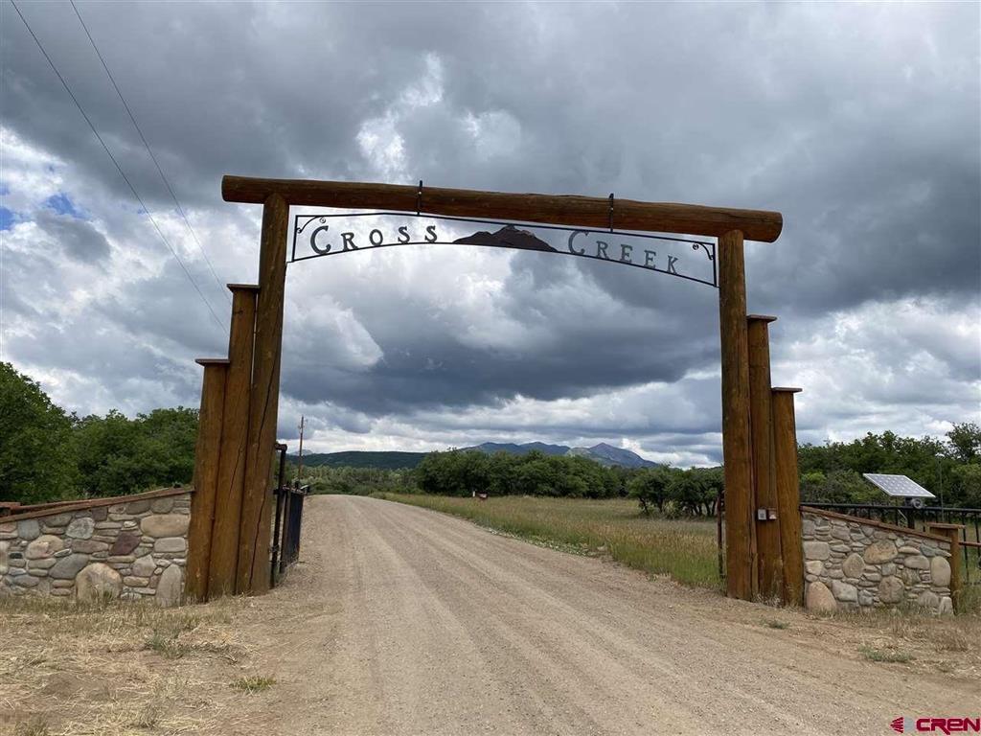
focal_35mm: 26
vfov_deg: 53.1
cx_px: 490
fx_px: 737
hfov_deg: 67.3
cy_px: 368
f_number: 1.8
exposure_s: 1/5495
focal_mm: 4.25
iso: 32
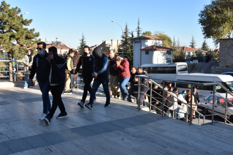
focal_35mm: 39
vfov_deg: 34.2
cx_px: 116
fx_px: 252
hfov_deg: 49.6
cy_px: 78
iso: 400
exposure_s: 1/250
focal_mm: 26
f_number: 13
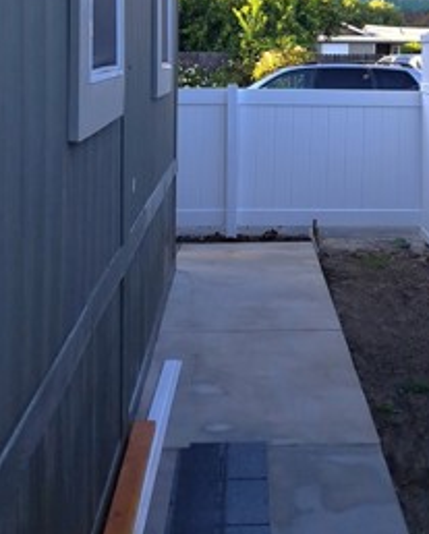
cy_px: 72
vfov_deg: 31.2
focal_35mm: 58
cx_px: 327
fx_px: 919
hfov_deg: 25.9
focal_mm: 5.23
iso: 50
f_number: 1.8
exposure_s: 1/435
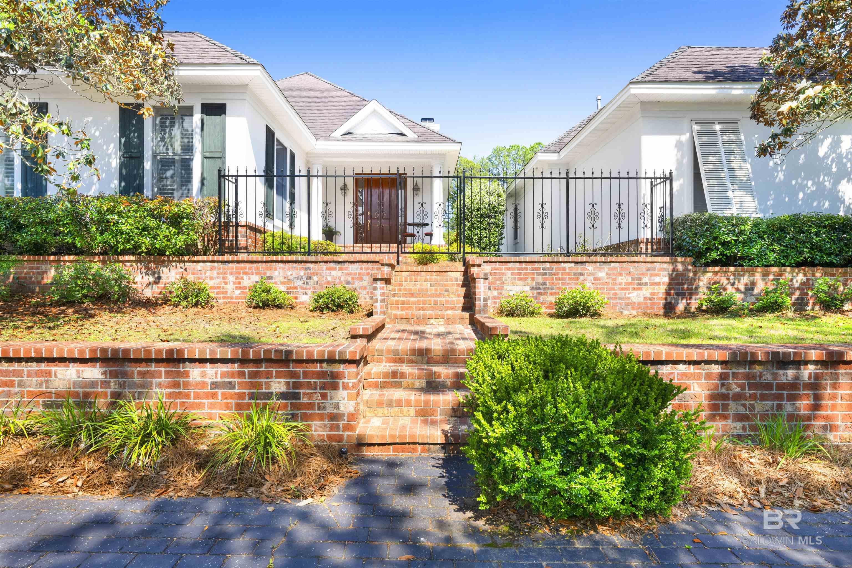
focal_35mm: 18
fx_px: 426
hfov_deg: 90.0
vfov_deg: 67.4
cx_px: 426
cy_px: 284
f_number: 11
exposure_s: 1/125
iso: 400
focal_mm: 18
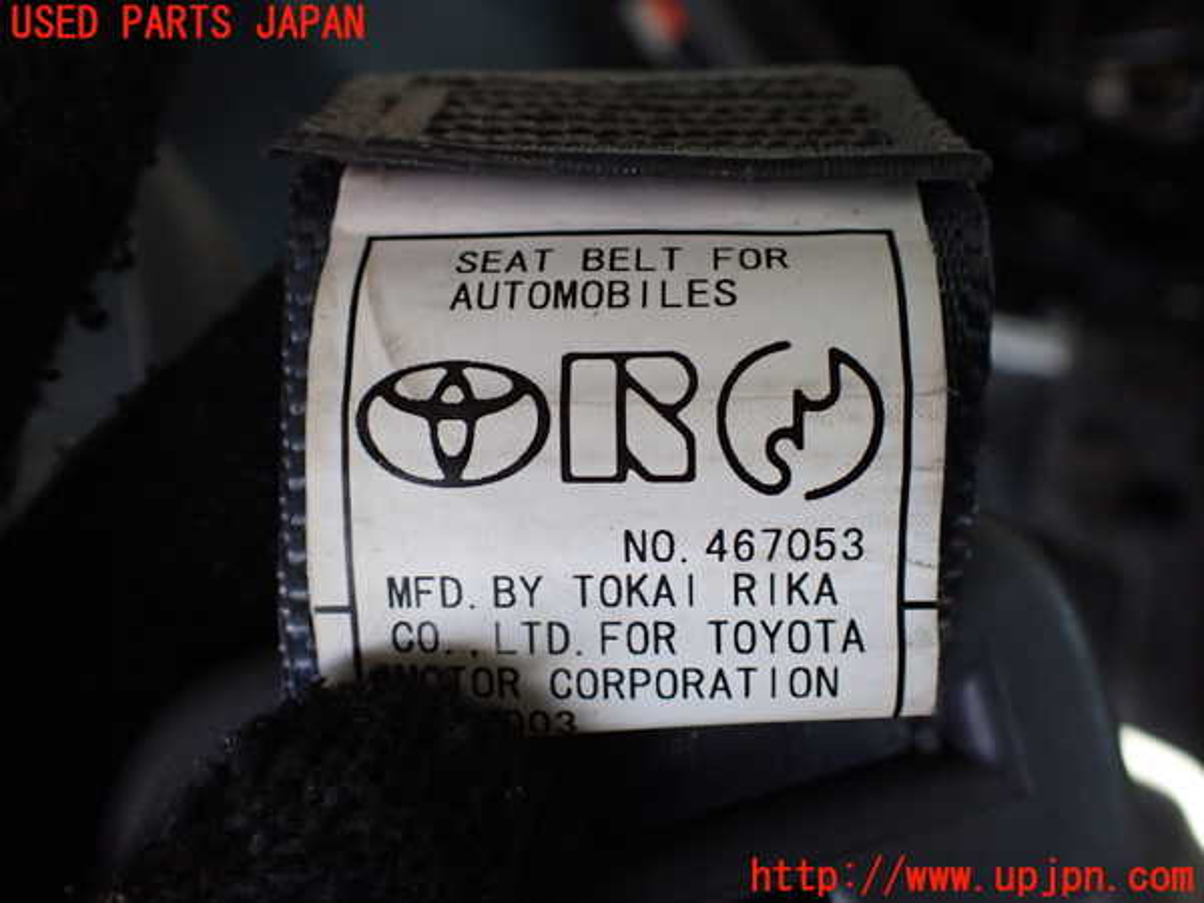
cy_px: 452
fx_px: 1043
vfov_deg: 46.8
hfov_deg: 60.0
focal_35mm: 30
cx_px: 602
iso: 400
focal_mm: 5.4
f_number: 2.3
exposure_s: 1/125
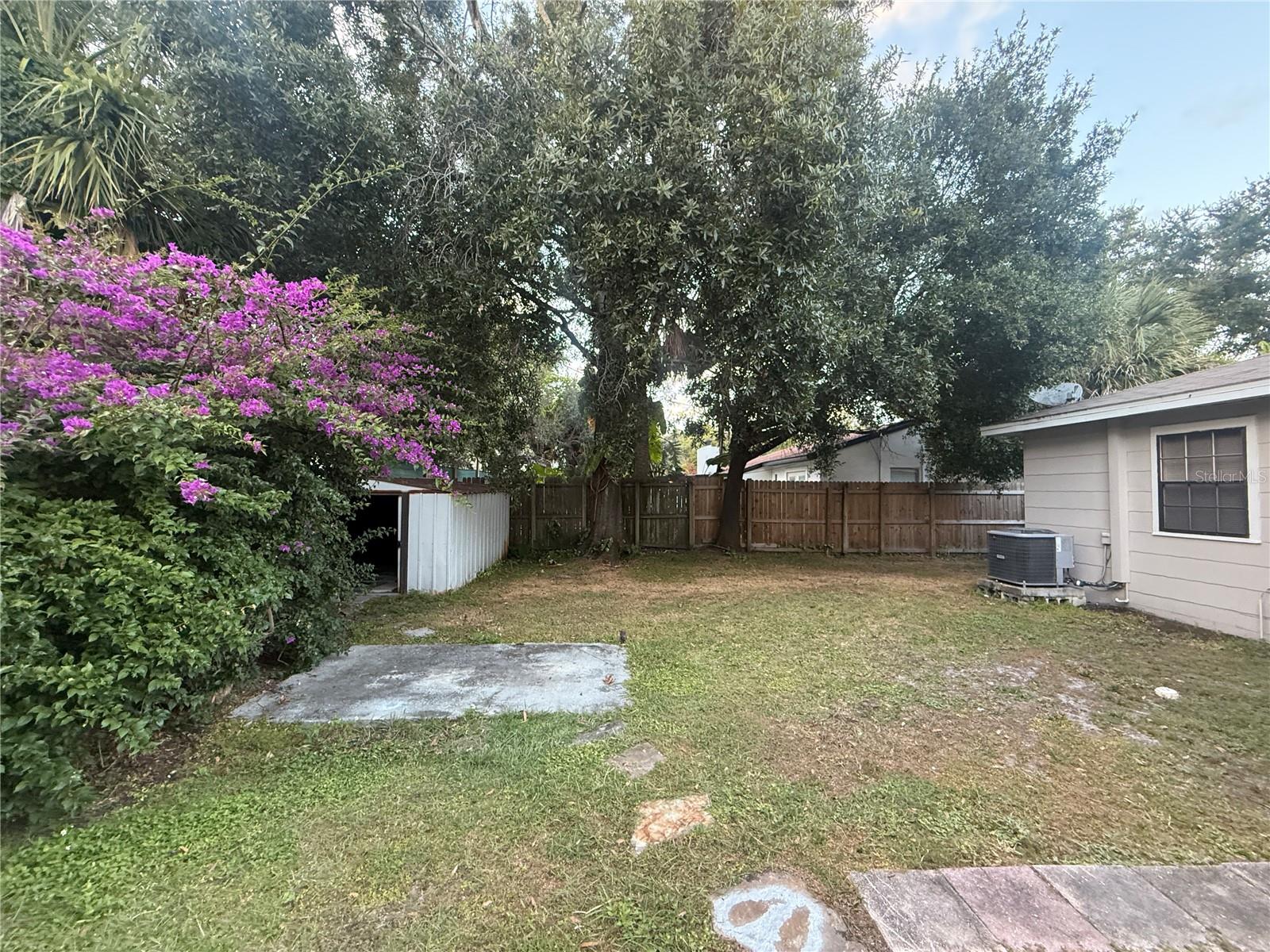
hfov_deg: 102.1
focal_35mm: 14
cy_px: 476
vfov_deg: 85.7
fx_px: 514
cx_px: 635
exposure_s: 1/69
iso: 320
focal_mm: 2.22
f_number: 2.2
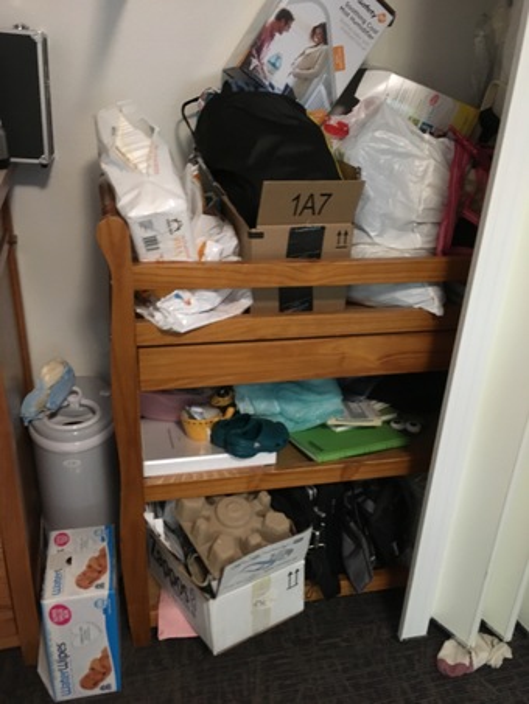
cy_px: 352
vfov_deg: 61.6
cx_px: 264
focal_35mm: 29
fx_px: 591
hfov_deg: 48.2
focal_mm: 4.15
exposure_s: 1/15
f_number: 2.2
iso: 400
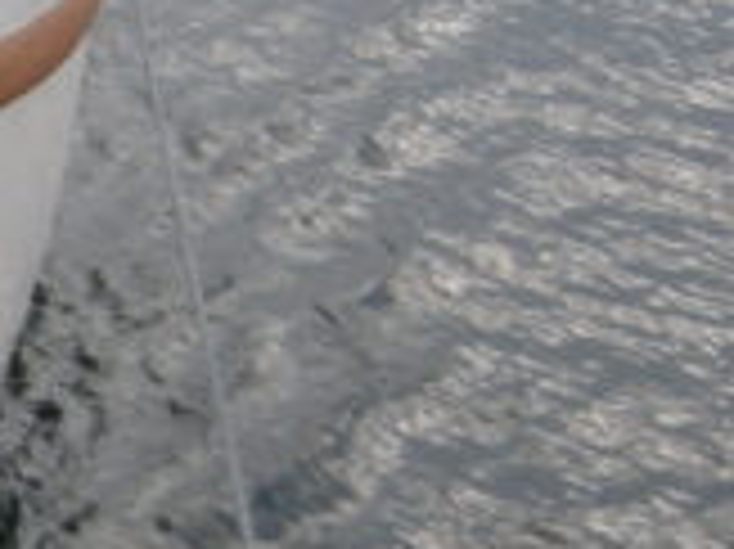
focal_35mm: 165
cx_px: -585
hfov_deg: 11.2
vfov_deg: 9.0
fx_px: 3496
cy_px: 454
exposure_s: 1/60.8
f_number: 2.7
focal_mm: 7.5
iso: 64
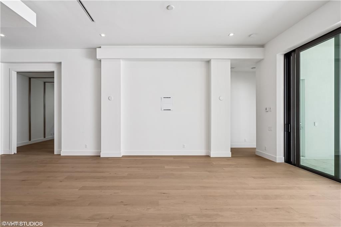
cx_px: 170
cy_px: 114
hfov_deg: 96.8
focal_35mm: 16
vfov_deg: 73.7
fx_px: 151
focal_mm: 16
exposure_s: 1/80
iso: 200
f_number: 8
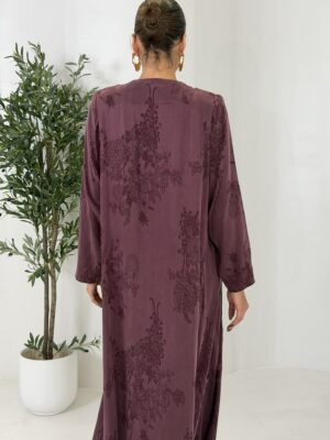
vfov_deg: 39.7
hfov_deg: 30.3
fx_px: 610
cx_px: 165
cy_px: 220
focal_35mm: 48
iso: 64
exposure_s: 1/382
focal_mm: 6.76
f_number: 1.78
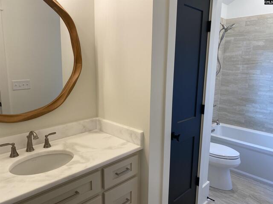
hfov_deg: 67.3
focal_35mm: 26
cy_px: 102
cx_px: 136
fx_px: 205
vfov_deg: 53.1
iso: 64
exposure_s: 1/60
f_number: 1.8
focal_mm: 4.25
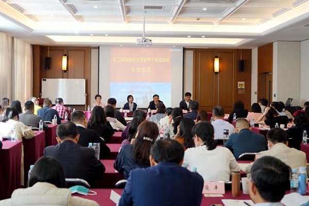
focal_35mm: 38
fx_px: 326
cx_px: 154
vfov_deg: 35.1
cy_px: 103
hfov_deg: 50.7
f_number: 4
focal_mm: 38
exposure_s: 1/160
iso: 1600
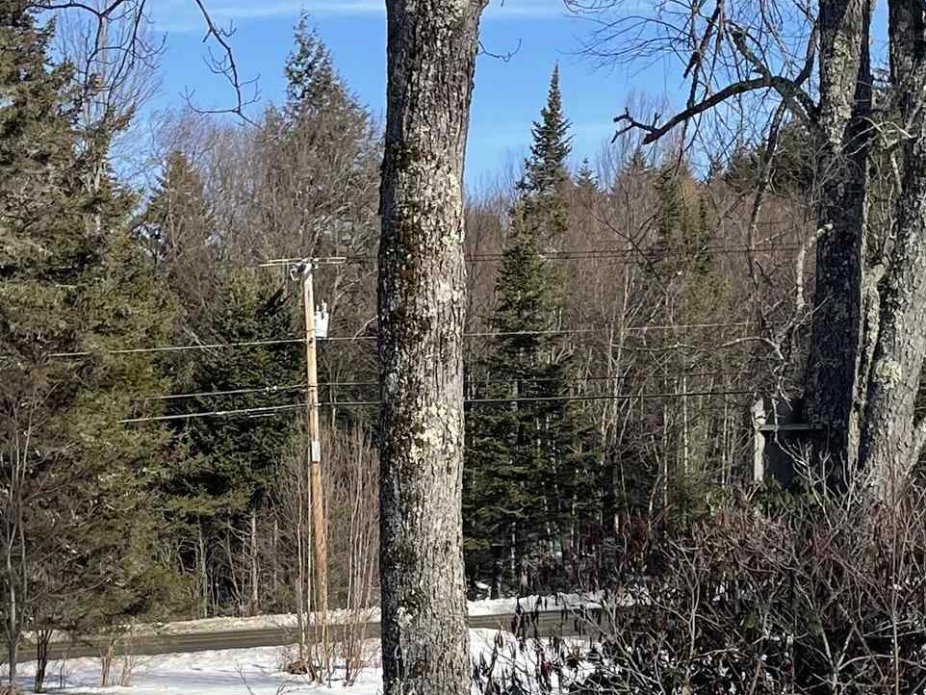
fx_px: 2221
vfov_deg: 17.3
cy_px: 708
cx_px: 447
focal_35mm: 83
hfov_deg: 23.6
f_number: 1.6
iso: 32
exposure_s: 1/3610
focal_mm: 4.2
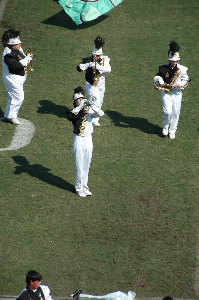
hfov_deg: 4.6
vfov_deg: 6.9
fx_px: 2494
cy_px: 150
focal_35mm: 300
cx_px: 100
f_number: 7.1
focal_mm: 200
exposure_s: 1/800
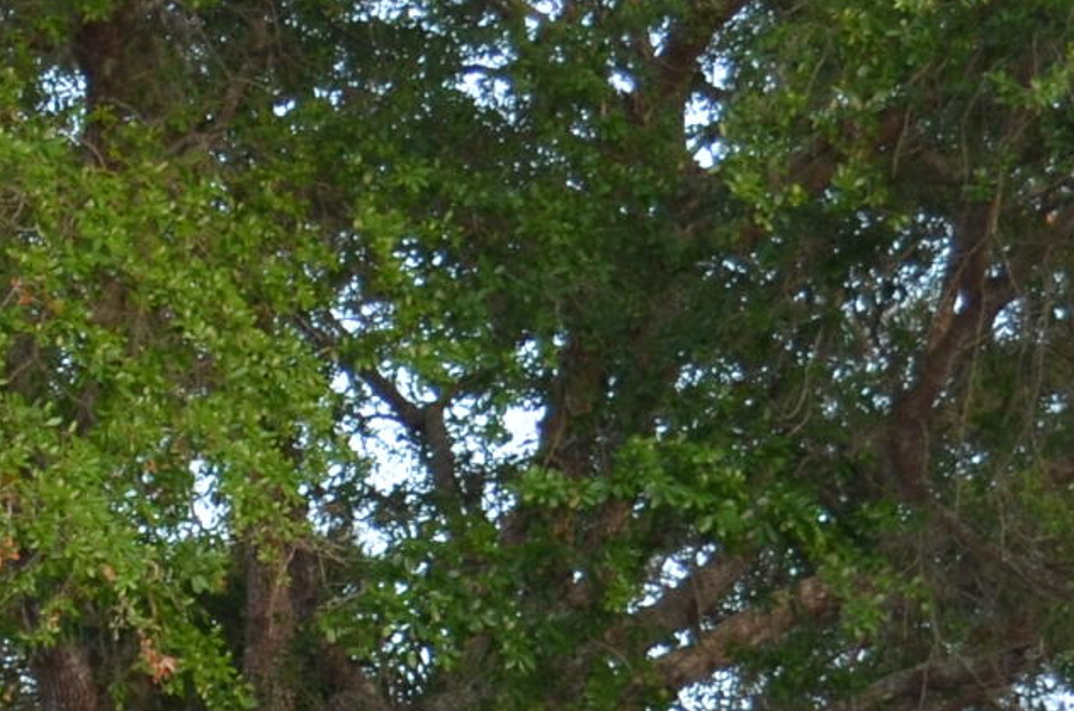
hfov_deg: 11.7
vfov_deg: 7.6
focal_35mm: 171
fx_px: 5089
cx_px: -369
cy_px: 1515
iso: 220
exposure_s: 1/125
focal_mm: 24
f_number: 4
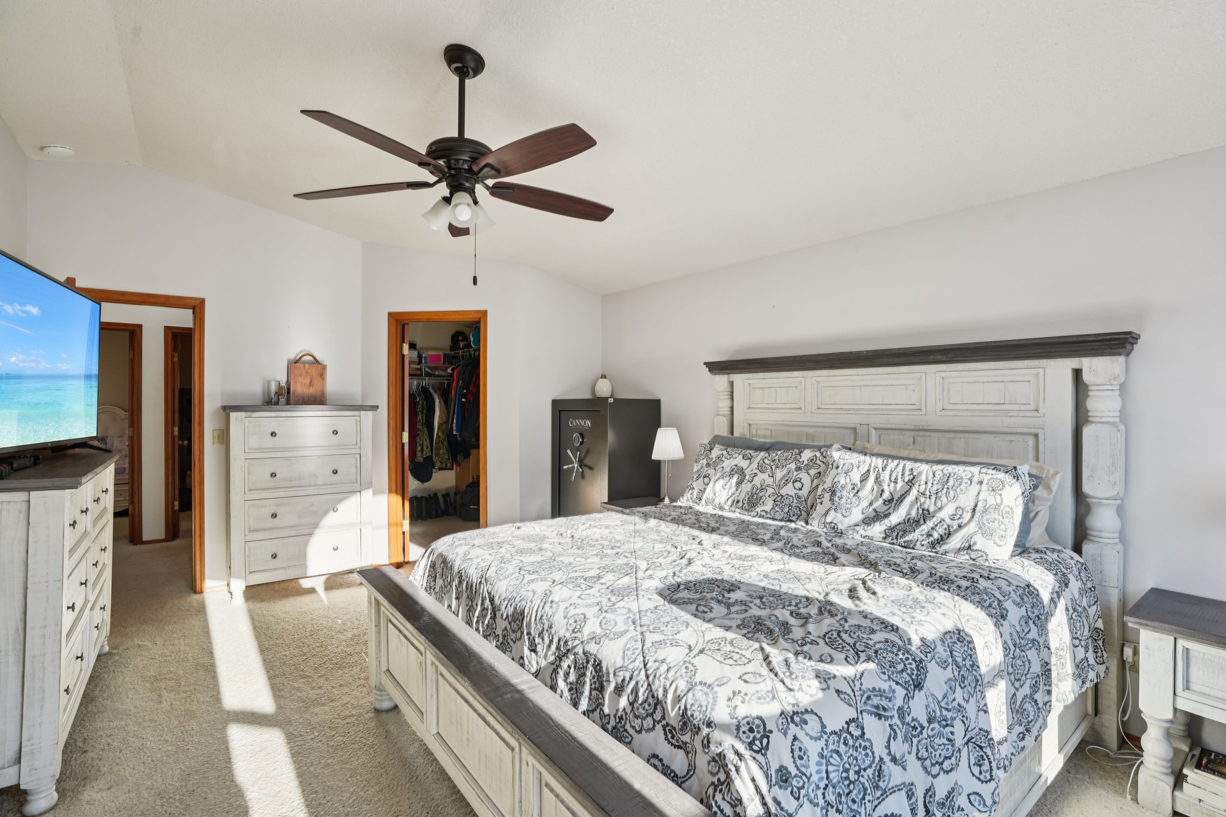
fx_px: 545
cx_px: 613
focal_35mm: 16
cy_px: 408
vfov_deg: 73.7
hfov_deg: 96.7
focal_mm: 16
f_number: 8
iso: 400
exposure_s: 1/160
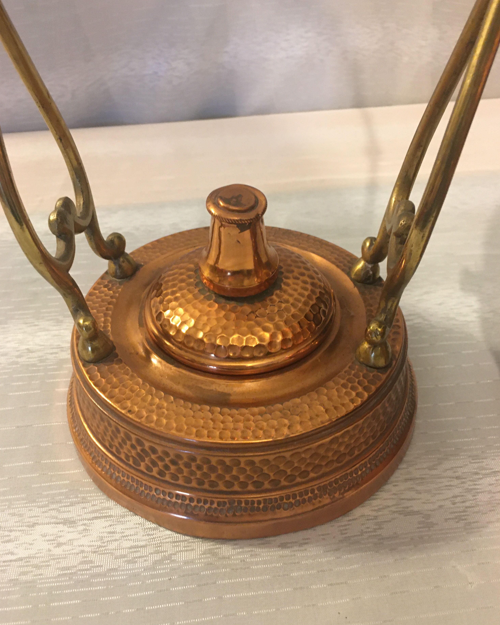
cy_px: 315
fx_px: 573
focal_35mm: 31
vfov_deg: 57.2
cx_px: 250
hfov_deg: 47.1
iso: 400
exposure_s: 1/17
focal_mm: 4.15
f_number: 2.2
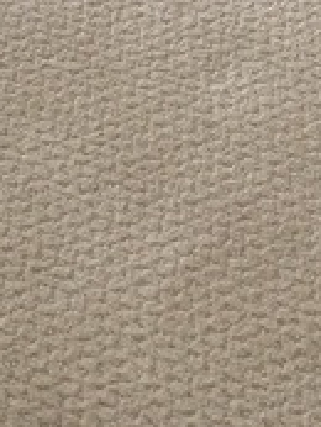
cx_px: -77
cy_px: -898
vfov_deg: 9.7
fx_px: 1852
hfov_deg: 9.7
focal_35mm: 150
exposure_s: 1/133
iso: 100
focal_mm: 6.76
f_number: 1.78
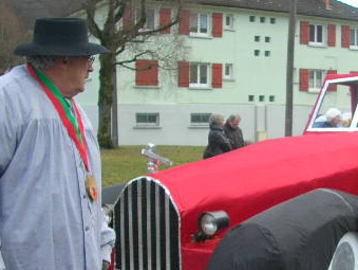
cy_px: 195
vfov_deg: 22.1
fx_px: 683
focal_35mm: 66
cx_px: 307
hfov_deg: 28.5
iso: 50
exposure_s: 1/238
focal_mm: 5.8
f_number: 2.8
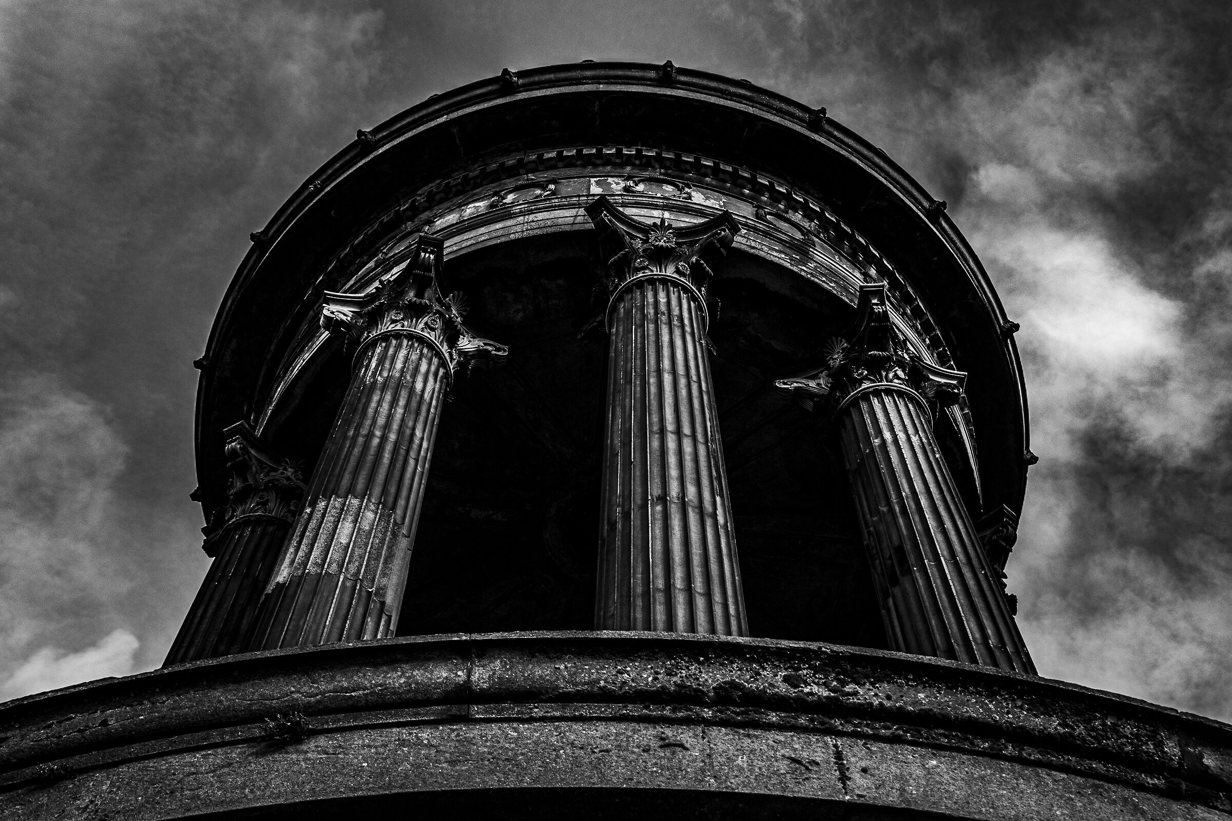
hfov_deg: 41.1
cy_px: 410
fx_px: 1643
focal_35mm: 48
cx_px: 616
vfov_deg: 28.1
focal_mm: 32
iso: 200
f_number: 14
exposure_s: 1/160
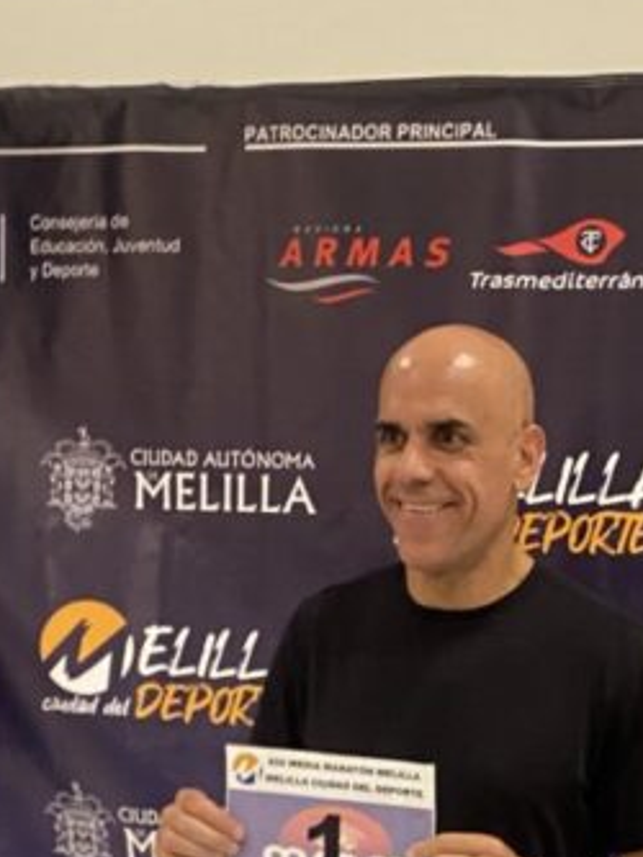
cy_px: 914
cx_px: 463
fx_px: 1980
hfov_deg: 18.4
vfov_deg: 23.1
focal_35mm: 80
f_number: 1.8
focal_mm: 4.25
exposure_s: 1/33
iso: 500
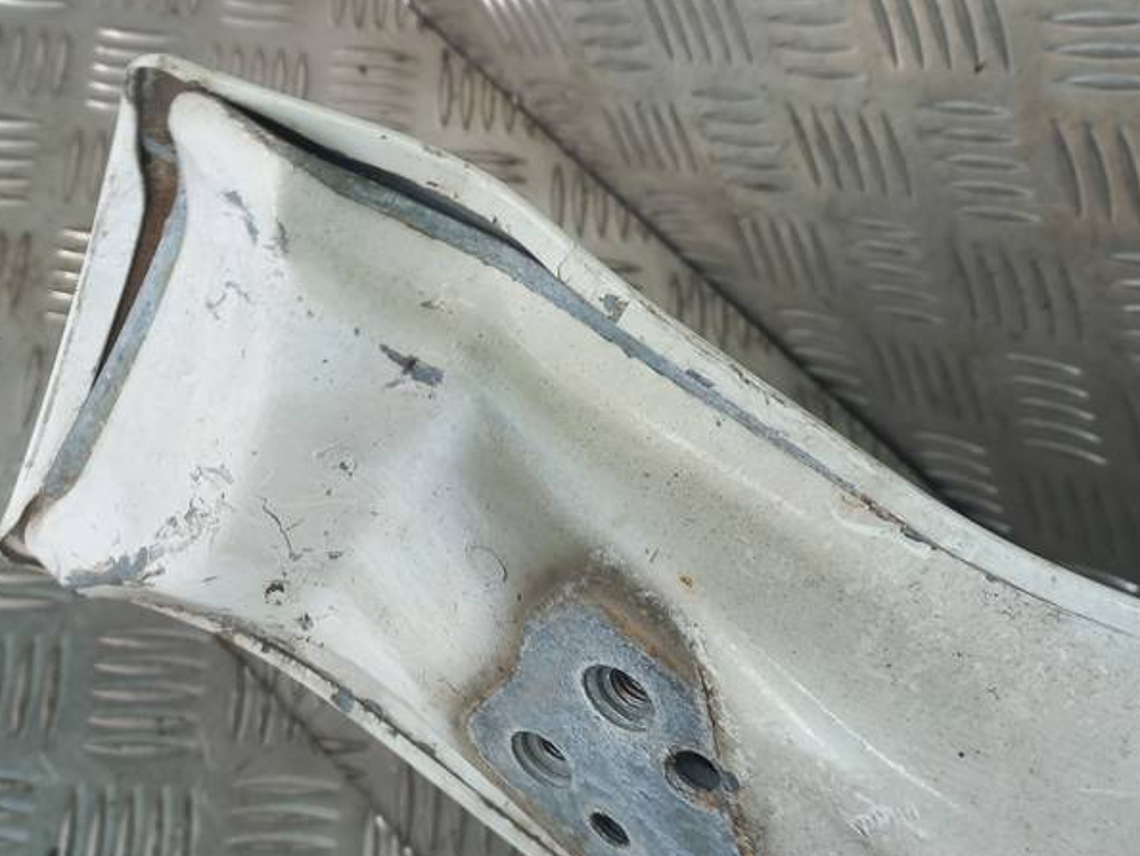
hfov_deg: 43.5
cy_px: 421
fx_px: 1417
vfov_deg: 33.6
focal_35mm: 43
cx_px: 431
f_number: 1.8
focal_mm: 4.6
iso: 32
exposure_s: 1/50
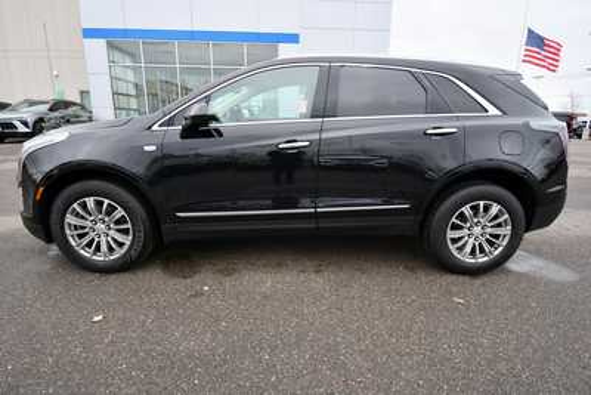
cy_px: 198
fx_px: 312
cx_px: 296
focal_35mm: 19
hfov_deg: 86.9
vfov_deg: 64.6
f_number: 4.8
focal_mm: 13
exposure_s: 1/250
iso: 450
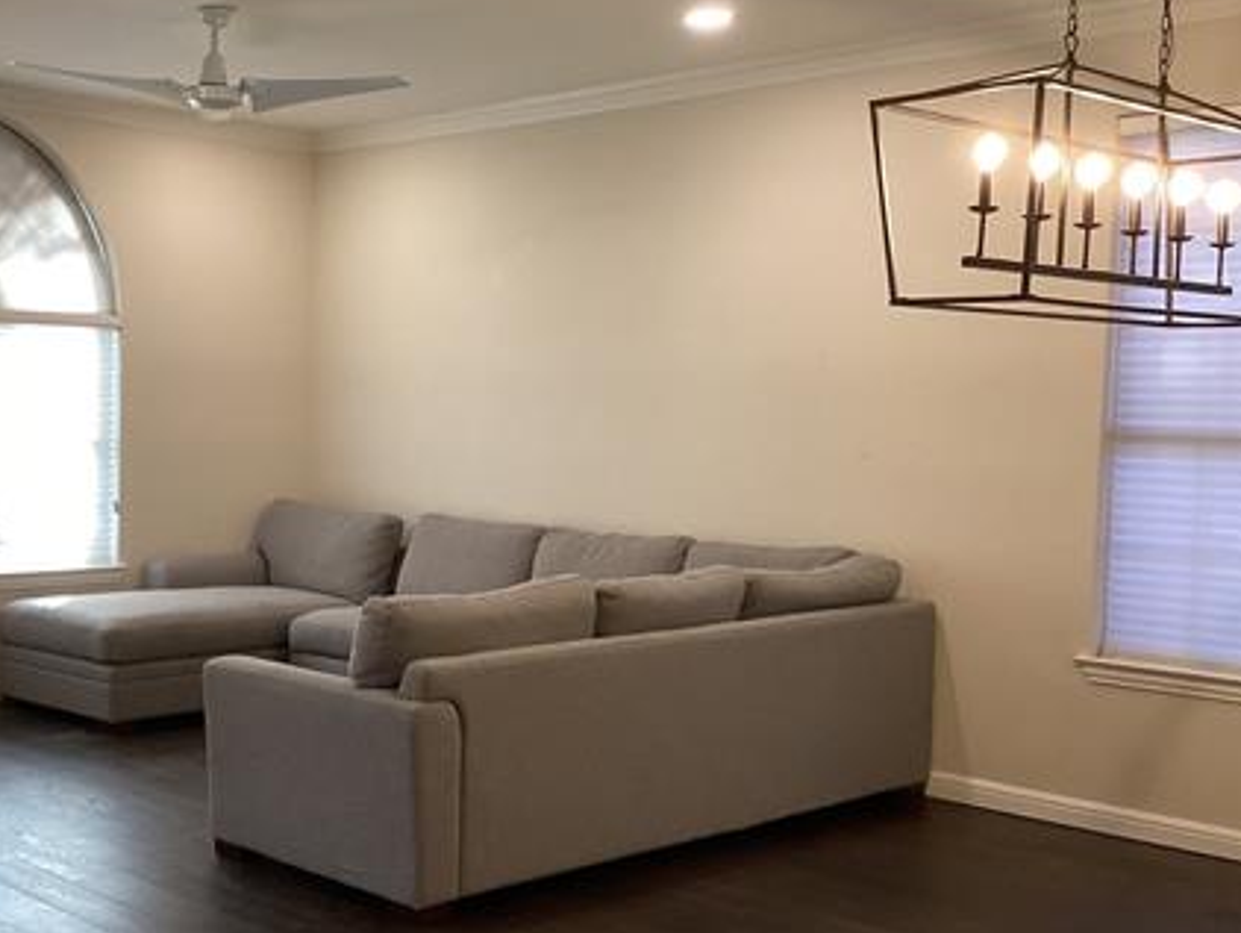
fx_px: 1686
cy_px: 489
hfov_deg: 39.7
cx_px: 368
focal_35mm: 47
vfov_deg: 30.9
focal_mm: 3.3
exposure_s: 1/60
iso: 100
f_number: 2.4
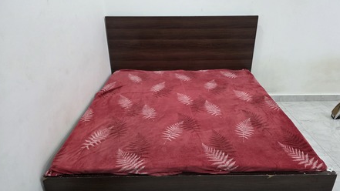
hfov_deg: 71.9
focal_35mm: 26
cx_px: 174
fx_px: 234
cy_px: 101
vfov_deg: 44.4
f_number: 1.7
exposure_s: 1/100
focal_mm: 6.3
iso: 500
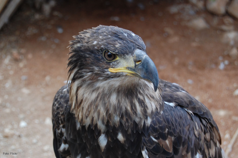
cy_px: 79
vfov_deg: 16.5
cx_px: 119
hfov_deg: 24.6
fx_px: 545
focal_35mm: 82
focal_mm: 55
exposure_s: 1/125
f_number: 5.6
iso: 500
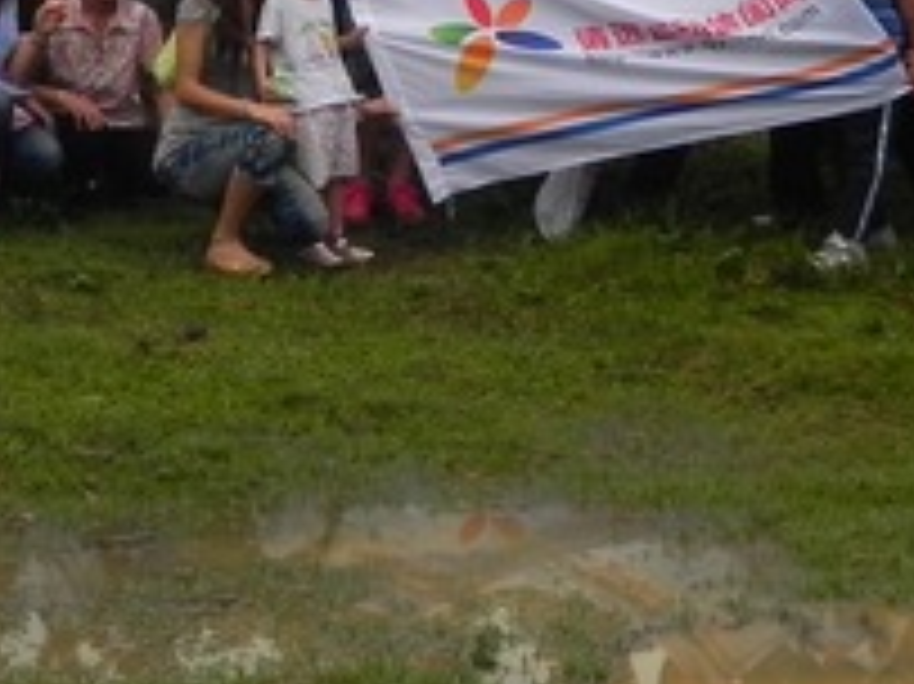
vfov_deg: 14.1
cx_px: 167
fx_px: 2639
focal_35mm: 100
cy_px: -236
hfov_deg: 19.4
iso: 160
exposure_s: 1/152
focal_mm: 5.2
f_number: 5
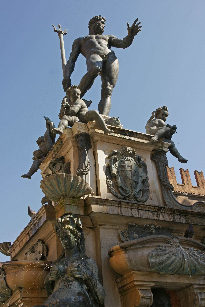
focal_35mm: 42
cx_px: 102
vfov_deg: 46.4
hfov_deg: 31.9
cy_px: 154
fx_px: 359
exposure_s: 1/320
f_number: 8
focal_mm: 28
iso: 200
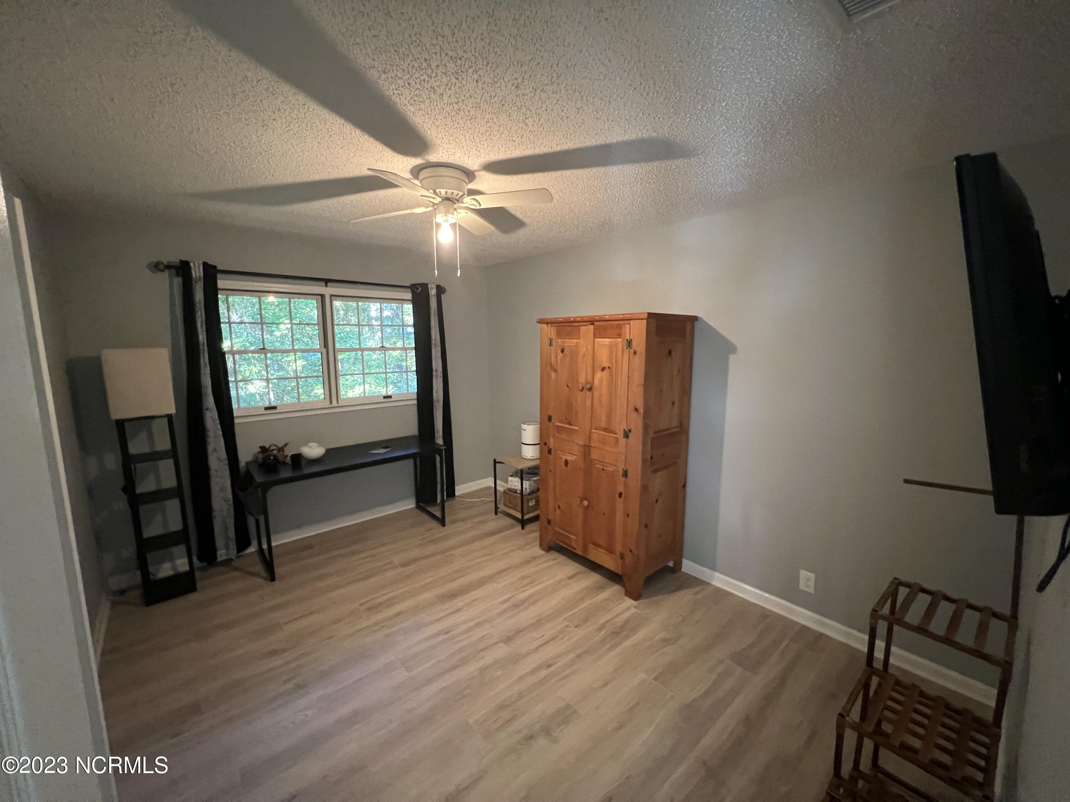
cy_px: 401
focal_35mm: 13
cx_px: 535
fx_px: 402
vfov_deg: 89.9
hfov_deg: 106.2
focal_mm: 1.57
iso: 800
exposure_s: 1/40
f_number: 1.8
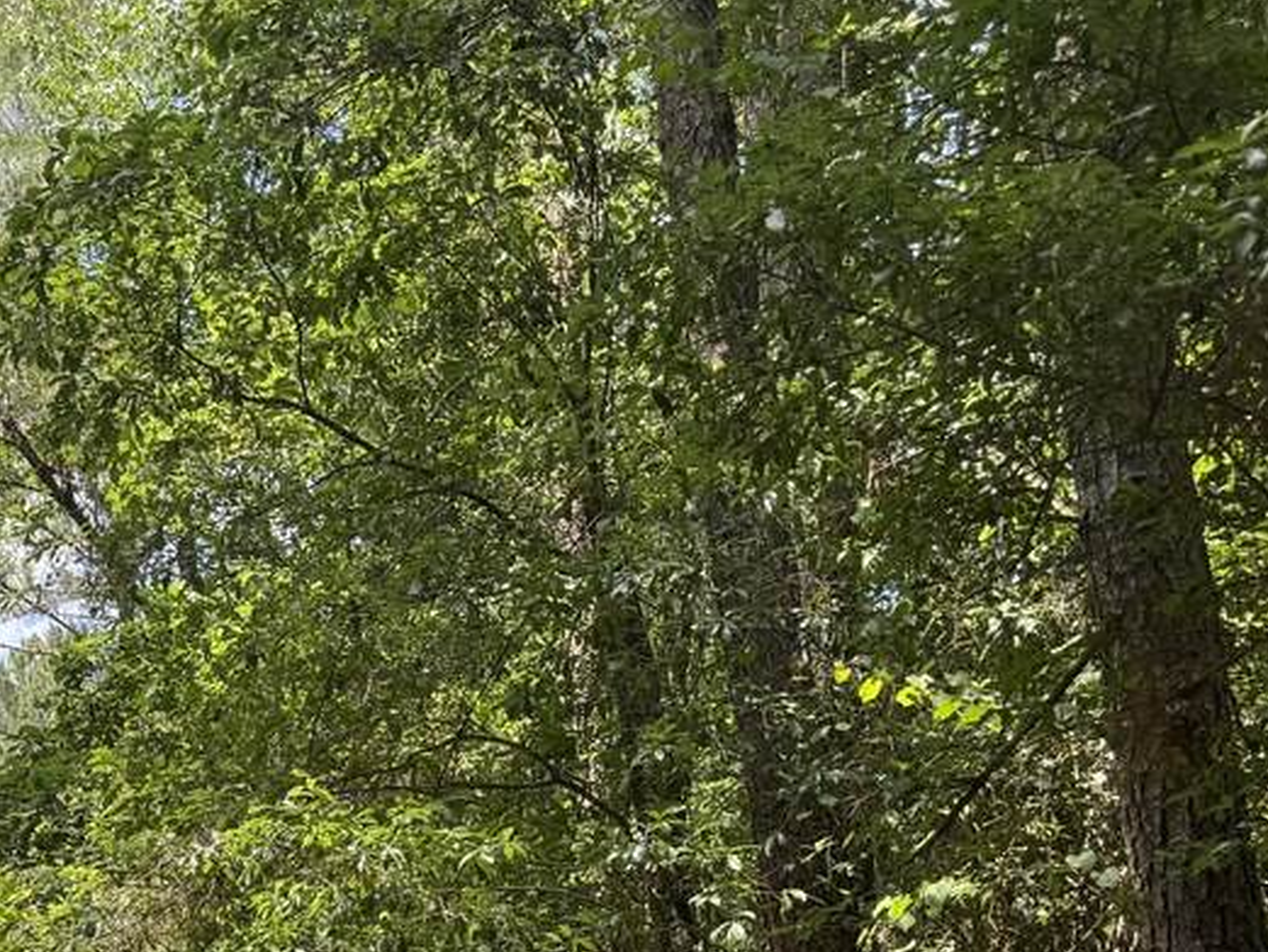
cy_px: 1003
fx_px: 2162
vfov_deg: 23.5
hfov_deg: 29.2
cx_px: -158
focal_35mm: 59
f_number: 1.78
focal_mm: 6.76
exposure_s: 1/572
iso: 80
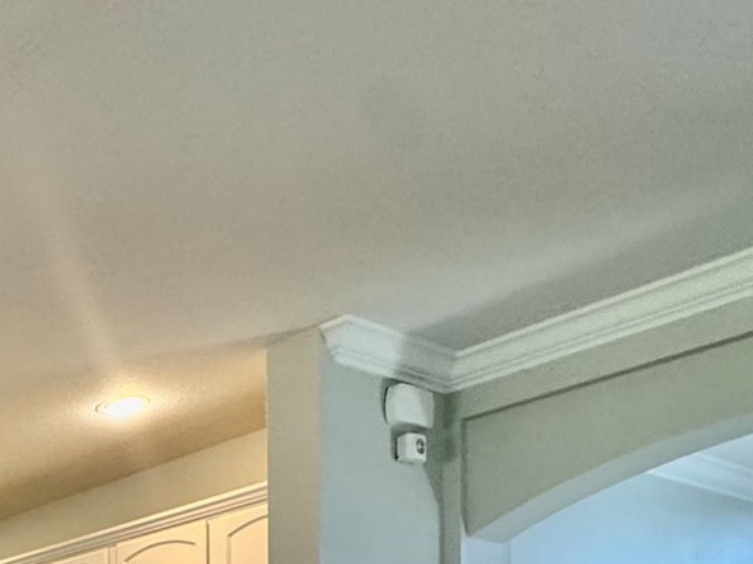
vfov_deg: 25.8
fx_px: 978
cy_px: 794
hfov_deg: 30.0
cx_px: -301
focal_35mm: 45
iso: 250
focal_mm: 2.22
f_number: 2.2
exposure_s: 1/120
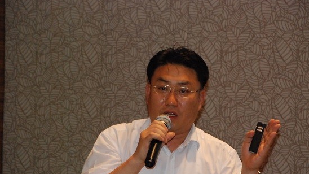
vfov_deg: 7.7
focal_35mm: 158
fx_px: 1294
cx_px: 154
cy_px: 103
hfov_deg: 13.6
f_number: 6.3
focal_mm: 100
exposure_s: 1/60
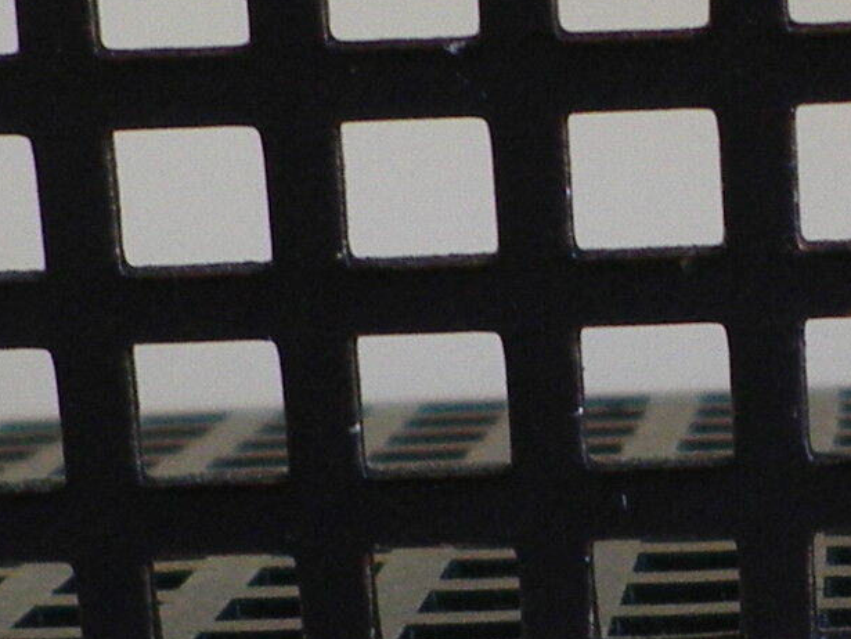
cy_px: 263
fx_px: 4477
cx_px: 899
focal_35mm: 182
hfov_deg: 10.7
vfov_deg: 8.2
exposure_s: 1/60
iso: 80
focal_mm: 4.9
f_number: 2.6
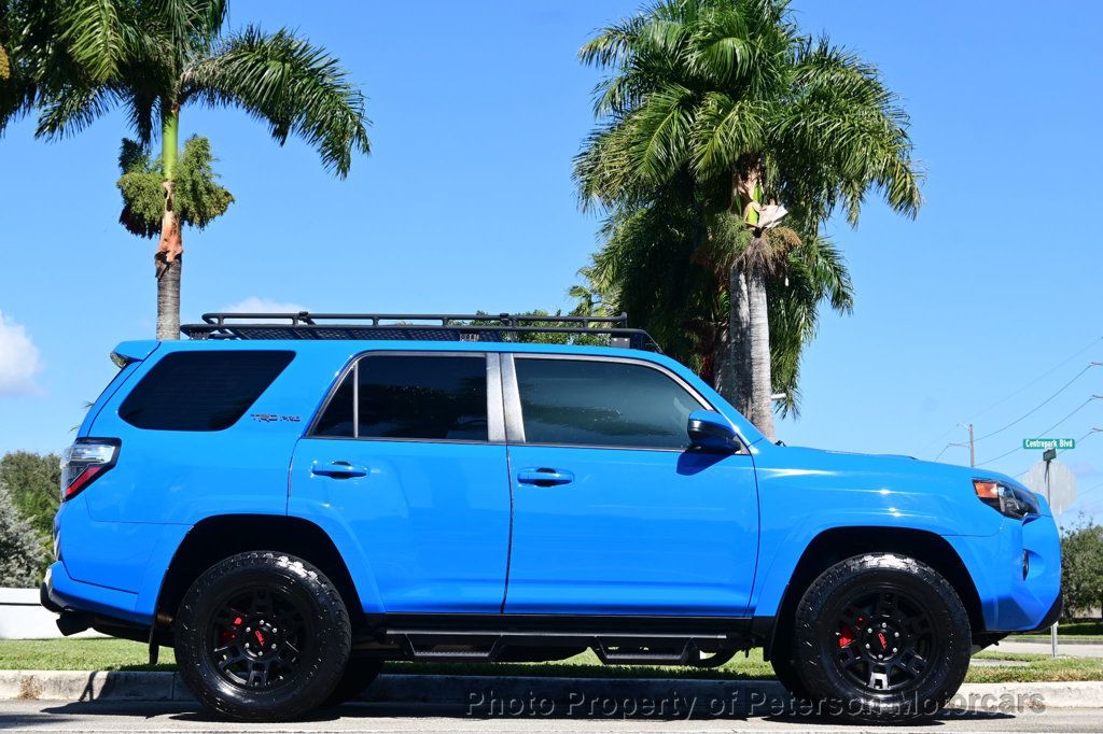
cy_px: 367
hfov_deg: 30.5
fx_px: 2021
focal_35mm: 66
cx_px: 552
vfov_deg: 20.6
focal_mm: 44
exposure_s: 1/250
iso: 100
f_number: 8
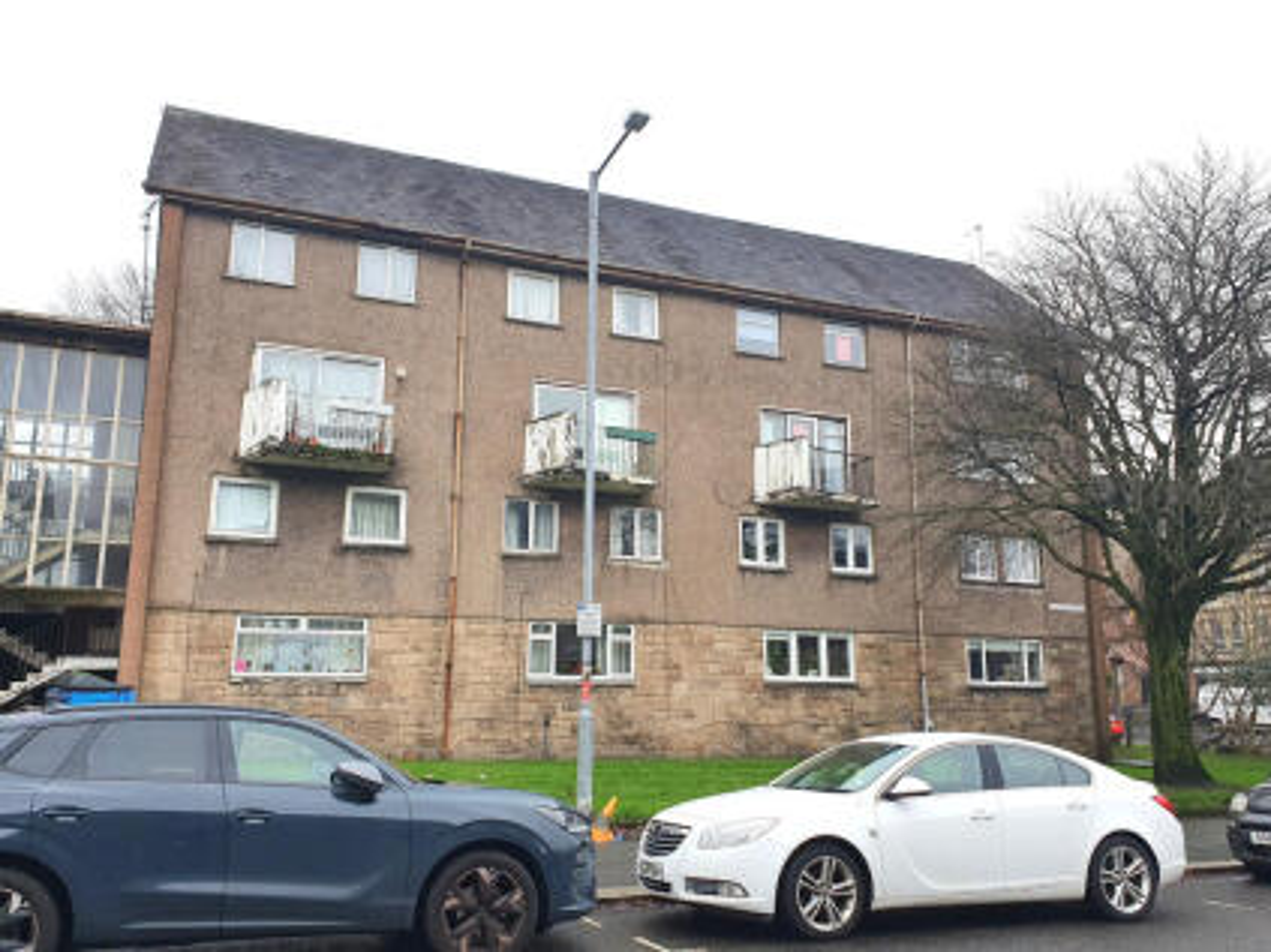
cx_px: 636
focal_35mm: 26
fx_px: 954
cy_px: 476
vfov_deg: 53.0
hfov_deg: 67.3
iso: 50
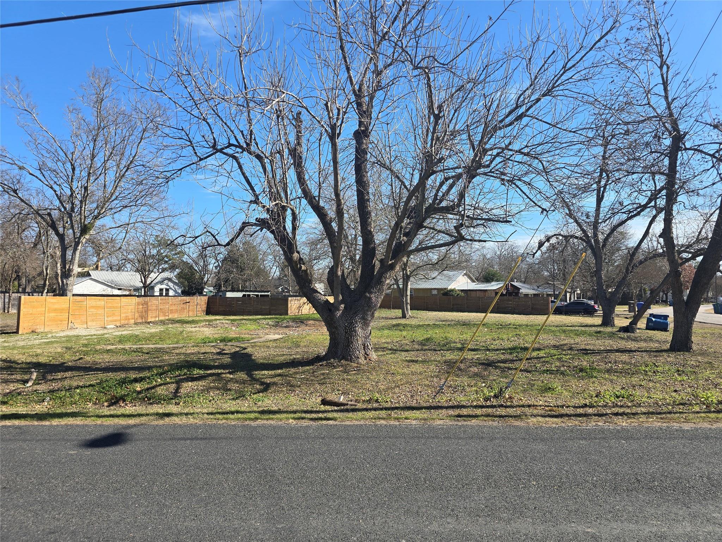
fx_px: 480
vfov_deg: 58.9
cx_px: 361
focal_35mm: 23
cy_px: 271
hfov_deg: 73.9
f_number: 1.7
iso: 12
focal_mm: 6.3
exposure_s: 1/560
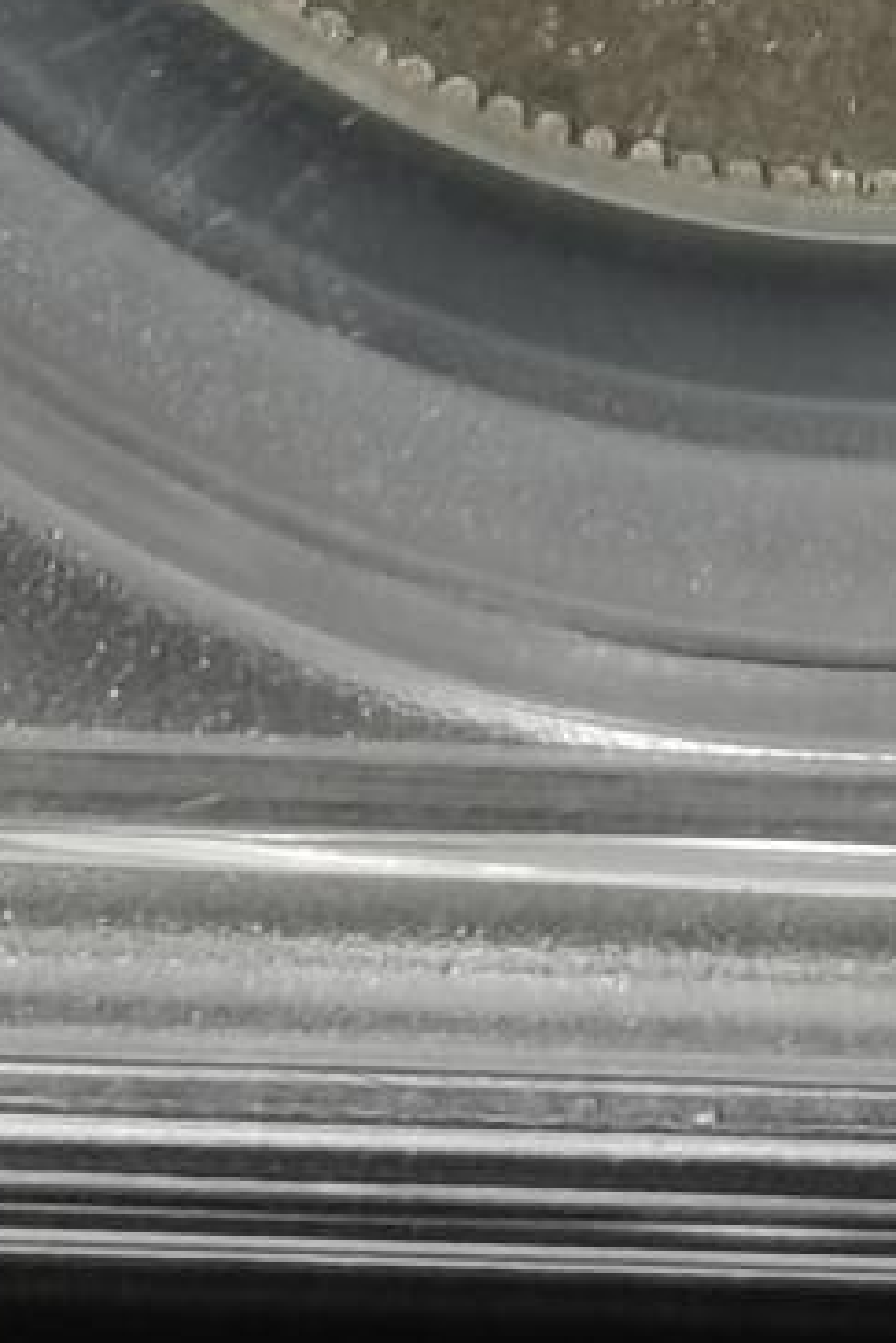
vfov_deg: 5.4
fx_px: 13613
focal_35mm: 365
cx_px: 723
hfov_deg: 3.8
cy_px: -1926
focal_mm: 5.58
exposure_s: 1/100
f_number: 1.8
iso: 64
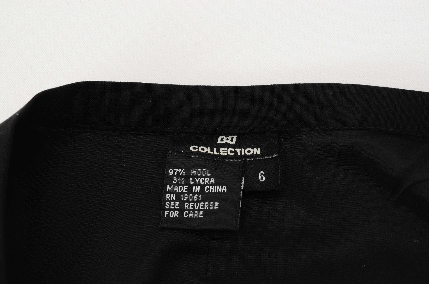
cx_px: 214
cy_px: 142
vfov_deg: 8.7
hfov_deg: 13.1
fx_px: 1873
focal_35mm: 158
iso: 400
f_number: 11
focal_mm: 105
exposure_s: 1/80
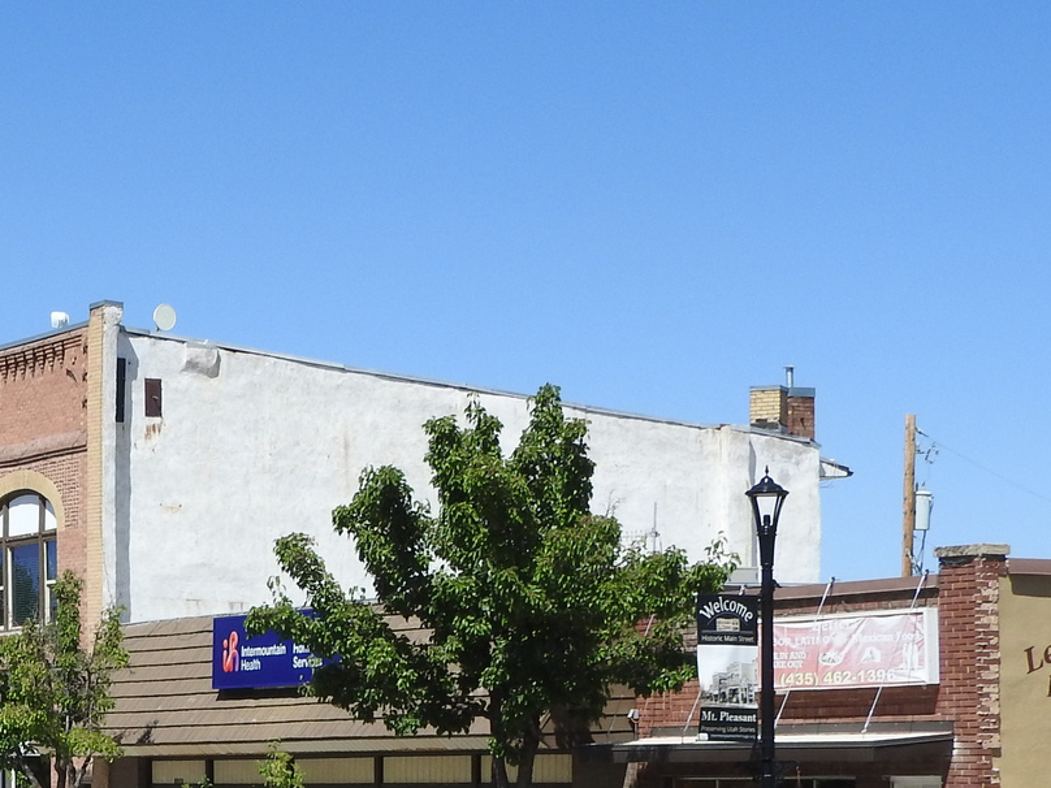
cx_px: -39
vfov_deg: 12.8
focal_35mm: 114
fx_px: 3461
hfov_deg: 16.8
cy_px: 775
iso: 100
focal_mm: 8.1
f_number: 4
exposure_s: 1/1250
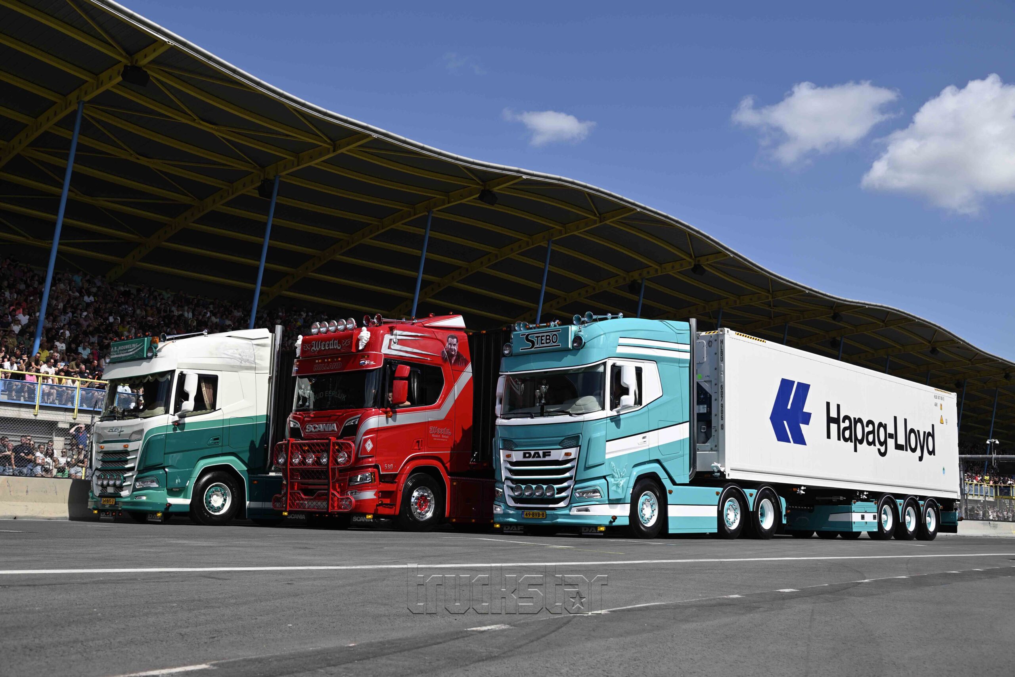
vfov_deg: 29.2
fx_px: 1297
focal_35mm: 46
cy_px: 338
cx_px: 508
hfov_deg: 42.7
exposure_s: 1/500
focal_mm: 46
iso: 100
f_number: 5.6
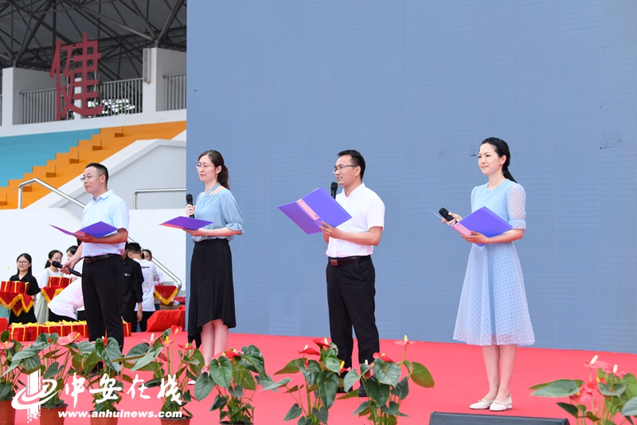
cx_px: 318
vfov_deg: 16.6
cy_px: 212
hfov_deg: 24.8
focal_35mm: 82
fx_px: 1451
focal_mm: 82
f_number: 5.6
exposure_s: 1/250
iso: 200
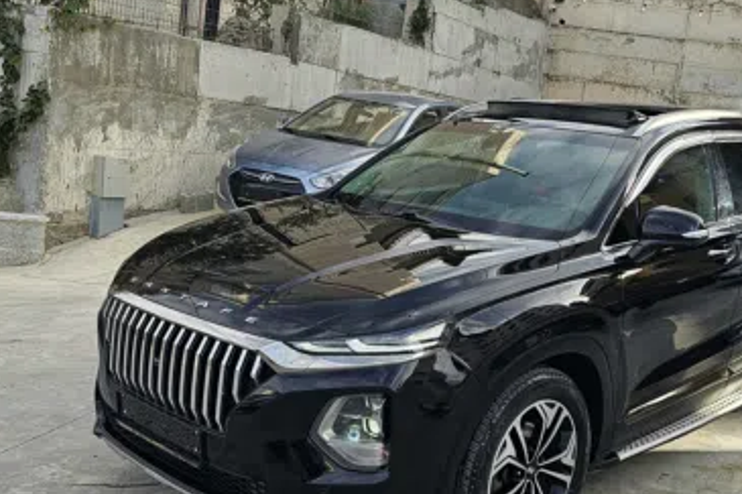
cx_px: 472
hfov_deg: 45.9
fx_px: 865
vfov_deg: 31.8
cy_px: 276
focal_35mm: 42
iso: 20
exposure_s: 1/227
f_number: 1.7
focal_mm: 6.3
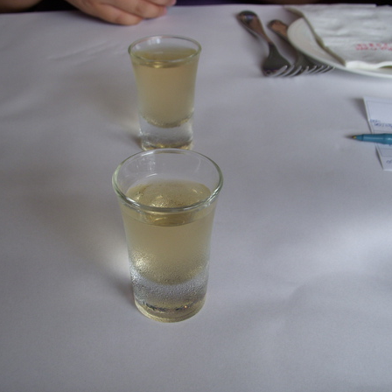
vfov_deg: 37.6
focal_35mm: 45
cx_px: 187
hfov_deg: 37.5
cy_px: 196
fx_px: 577
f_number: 3.3
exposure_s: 1/100
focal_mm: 6.3
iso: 100
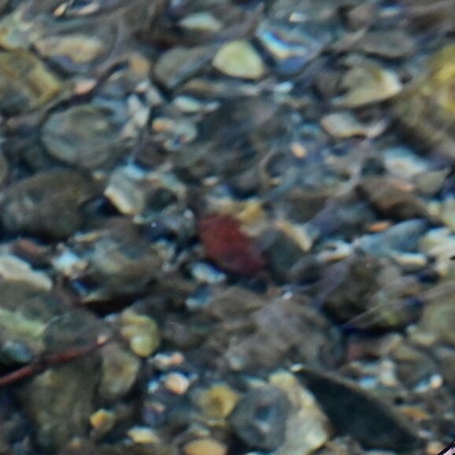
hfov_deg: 1.7
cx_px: 804
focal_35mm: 1054
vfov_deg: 1.7
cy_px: 579
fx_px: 15674
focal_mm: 300
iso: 2800
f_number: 5.6
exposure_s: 1/320
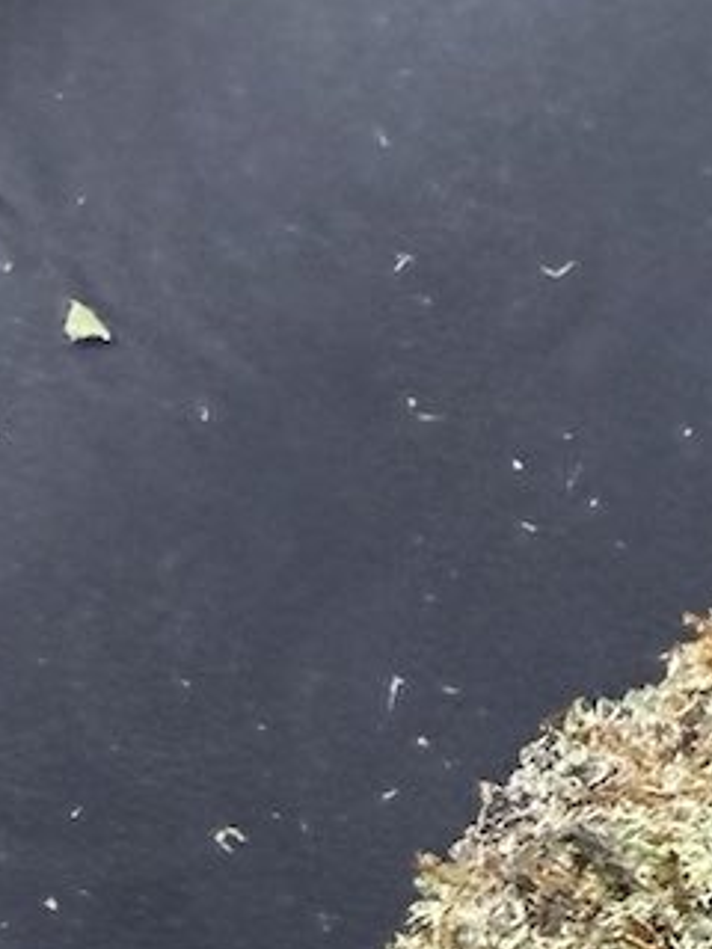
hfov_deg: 8.9
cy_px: 611
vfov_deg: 13.7
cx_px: 1914
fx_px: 3949
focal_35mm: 144
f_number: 2.2
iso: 250
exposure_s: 1/50
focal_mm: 2.22
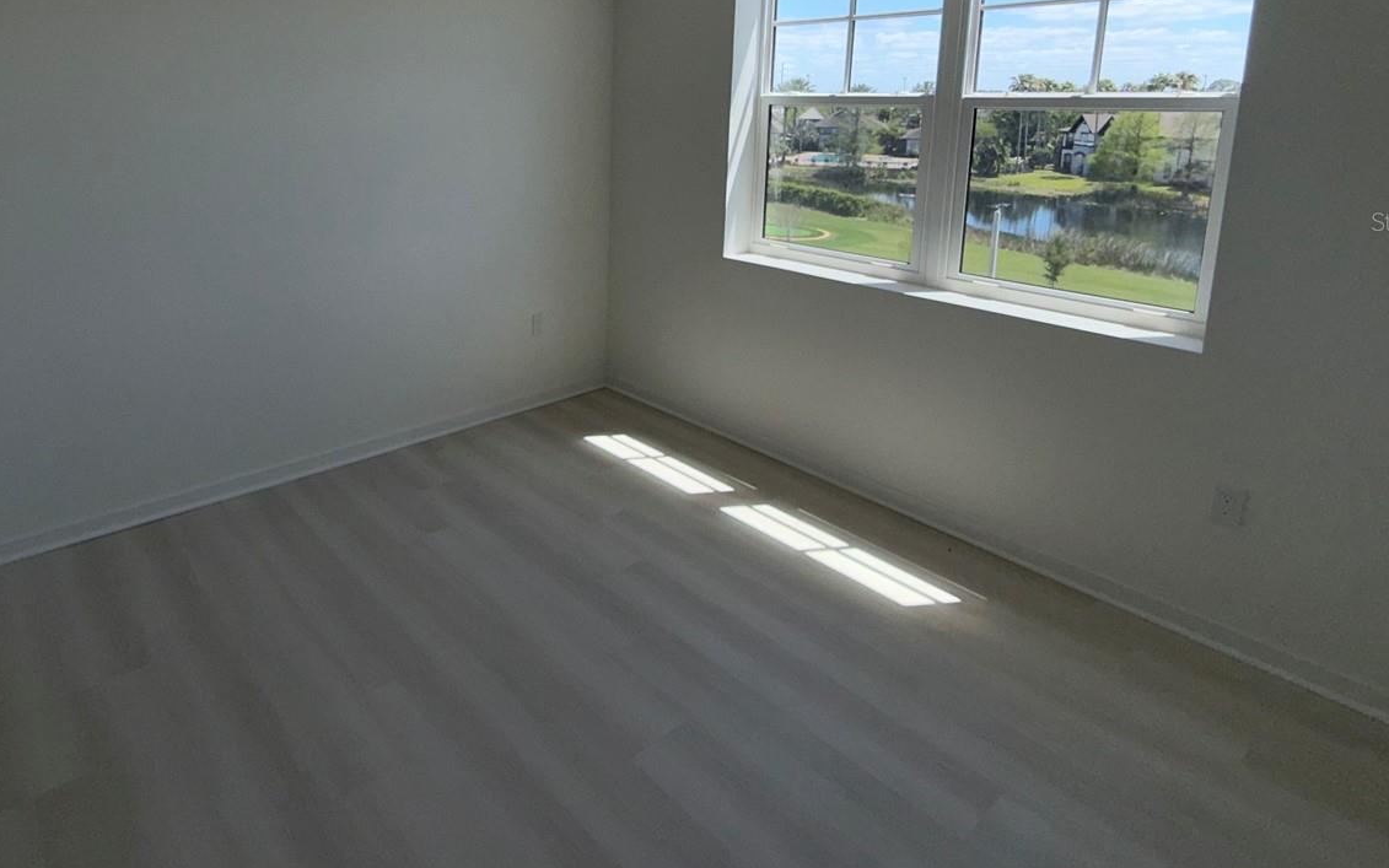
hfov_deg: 80.5
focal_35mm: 21
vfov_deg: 54.7
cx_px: 505
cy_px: 221
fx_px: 795
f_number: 2.2
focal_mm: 2.22
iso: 16
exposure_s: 1/607
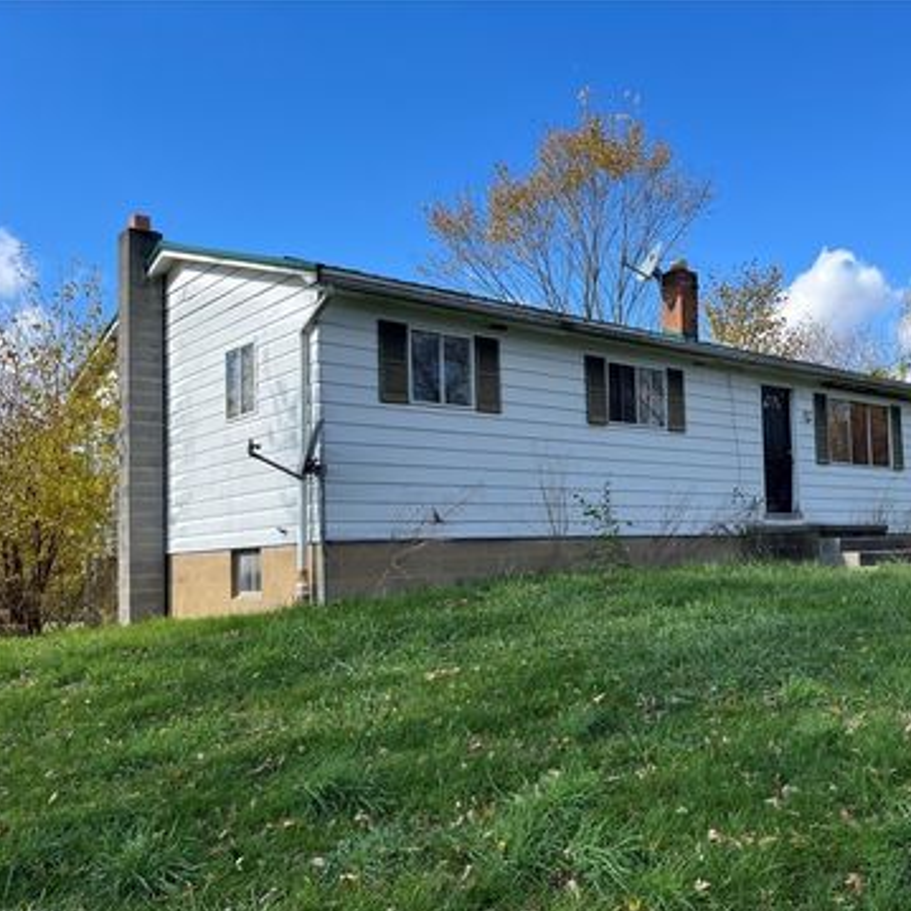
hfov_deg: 50.1
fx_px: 953
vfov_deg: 51.1
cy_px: 473
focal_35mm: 32
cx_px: 614
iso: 50
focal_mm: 5.1
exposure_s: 1/1802
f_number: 1.6
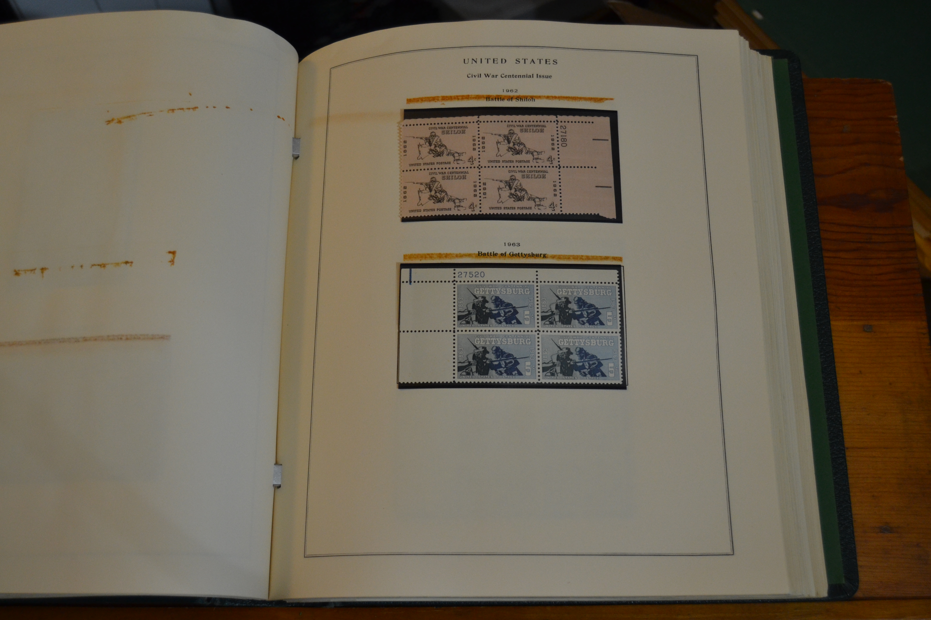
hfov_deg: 49.6
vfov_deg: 34.2
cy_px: 310
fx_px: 1009
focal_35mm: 39
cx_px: 466
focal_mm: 26
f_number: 4
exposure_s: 1/60
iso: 900
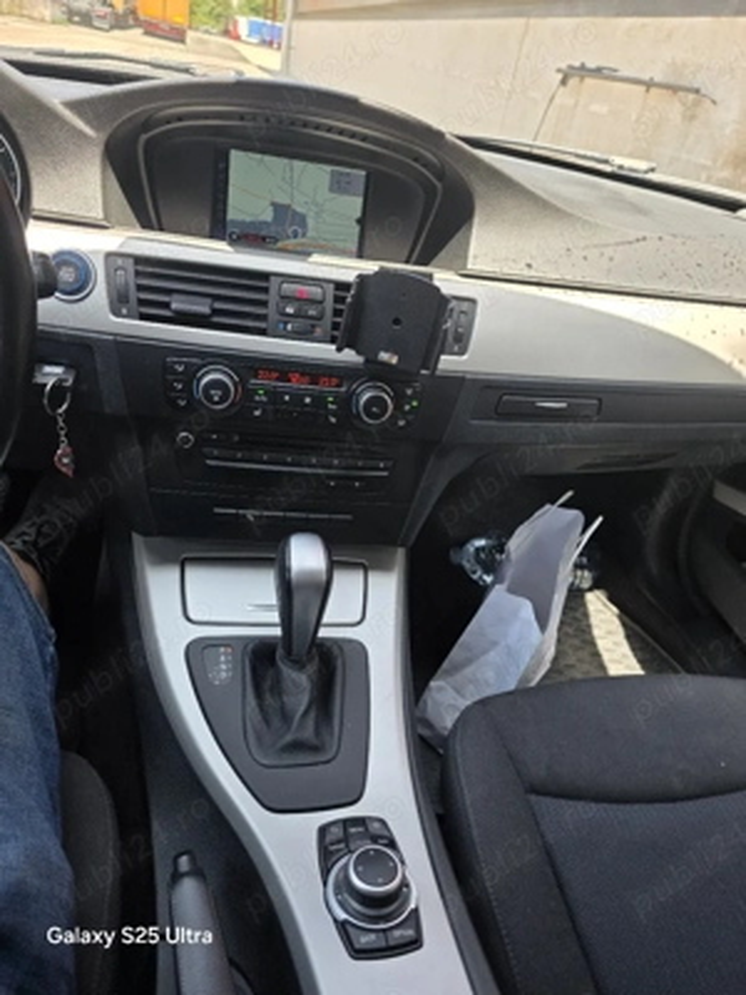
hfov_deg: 58.9
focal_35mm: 23
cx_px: 373
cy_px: 498
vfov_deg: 73.9
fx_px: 661
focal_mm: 6.3
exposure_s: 1/71.4
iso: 16
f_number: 1.7
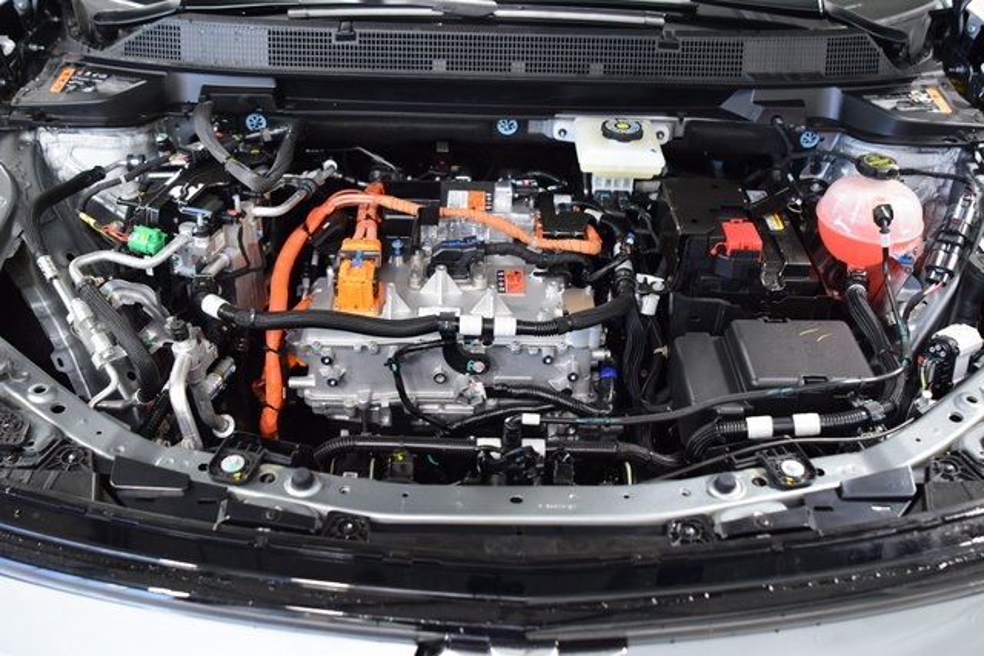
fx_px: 984
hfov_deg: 53.1
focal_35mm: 36
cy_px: 328
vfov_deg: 36.9
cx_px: 492
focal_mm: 24
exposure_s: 1/60
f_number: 3.2
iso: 1600
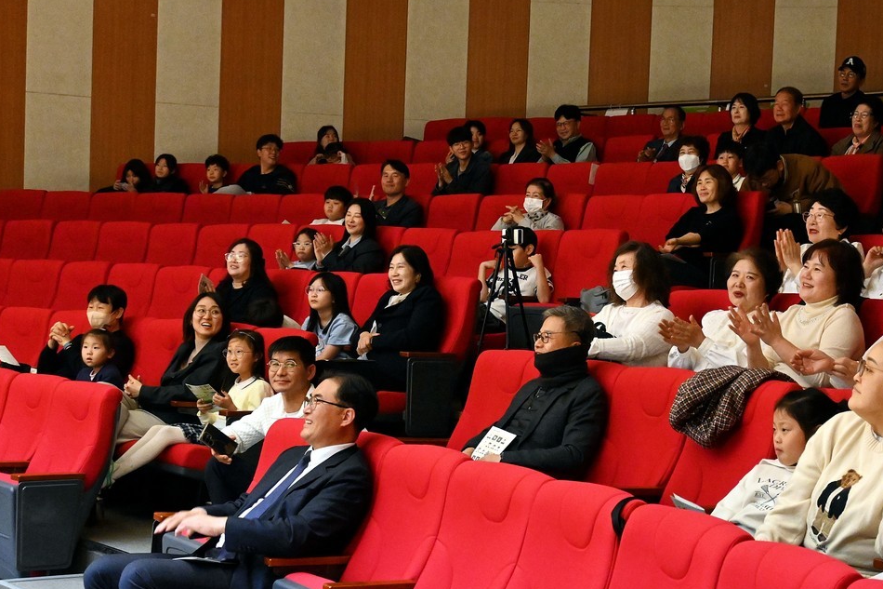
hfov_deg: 30.1
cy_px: 372
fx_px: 1635
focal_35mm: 67
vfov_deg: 20.4
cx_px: 539
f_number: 5
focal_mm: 33
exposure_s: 1/60
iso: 6400
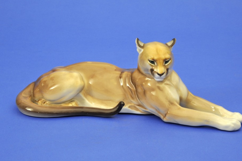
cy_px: 80
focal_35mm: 127
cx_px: 132
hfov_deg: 16.1
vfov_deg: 10.8
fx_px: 853
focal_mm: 112
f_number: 22
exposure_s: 2.5
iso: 400
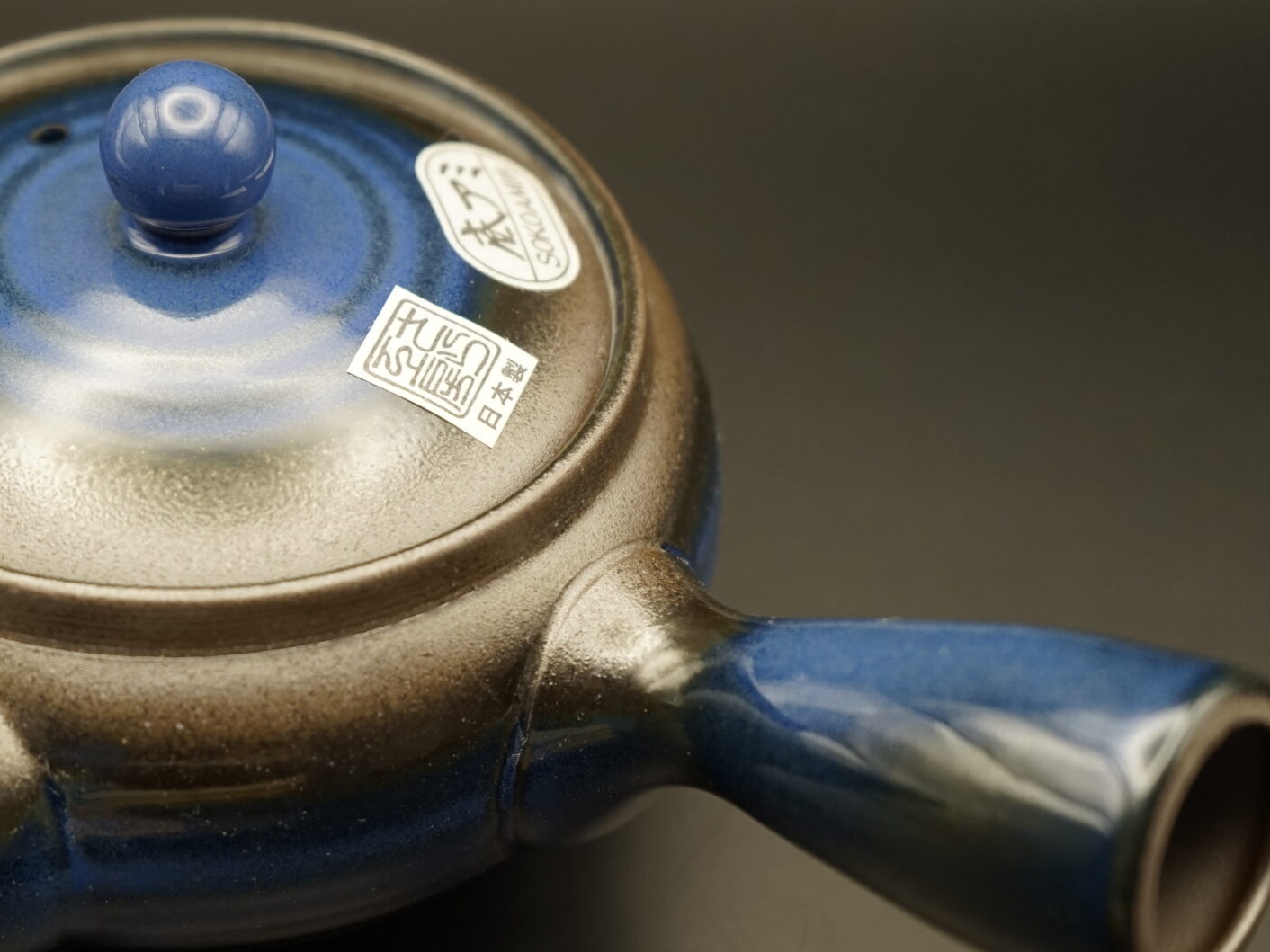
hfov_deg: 28.1
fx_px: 2495
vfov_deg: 21.5
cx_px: 318
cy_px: 690
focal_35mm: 68
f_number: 4
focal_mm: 39
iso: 640
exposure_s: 1/60
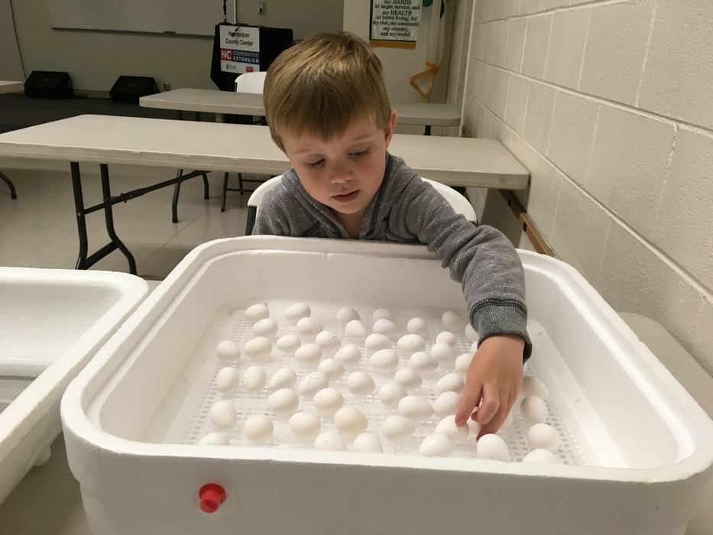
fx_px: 597
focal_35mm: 29
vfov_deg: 48.2
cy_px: 268
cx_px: 356
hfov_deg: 61.7
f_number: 2.2
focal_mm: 4.15
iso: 80
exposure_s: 1/30
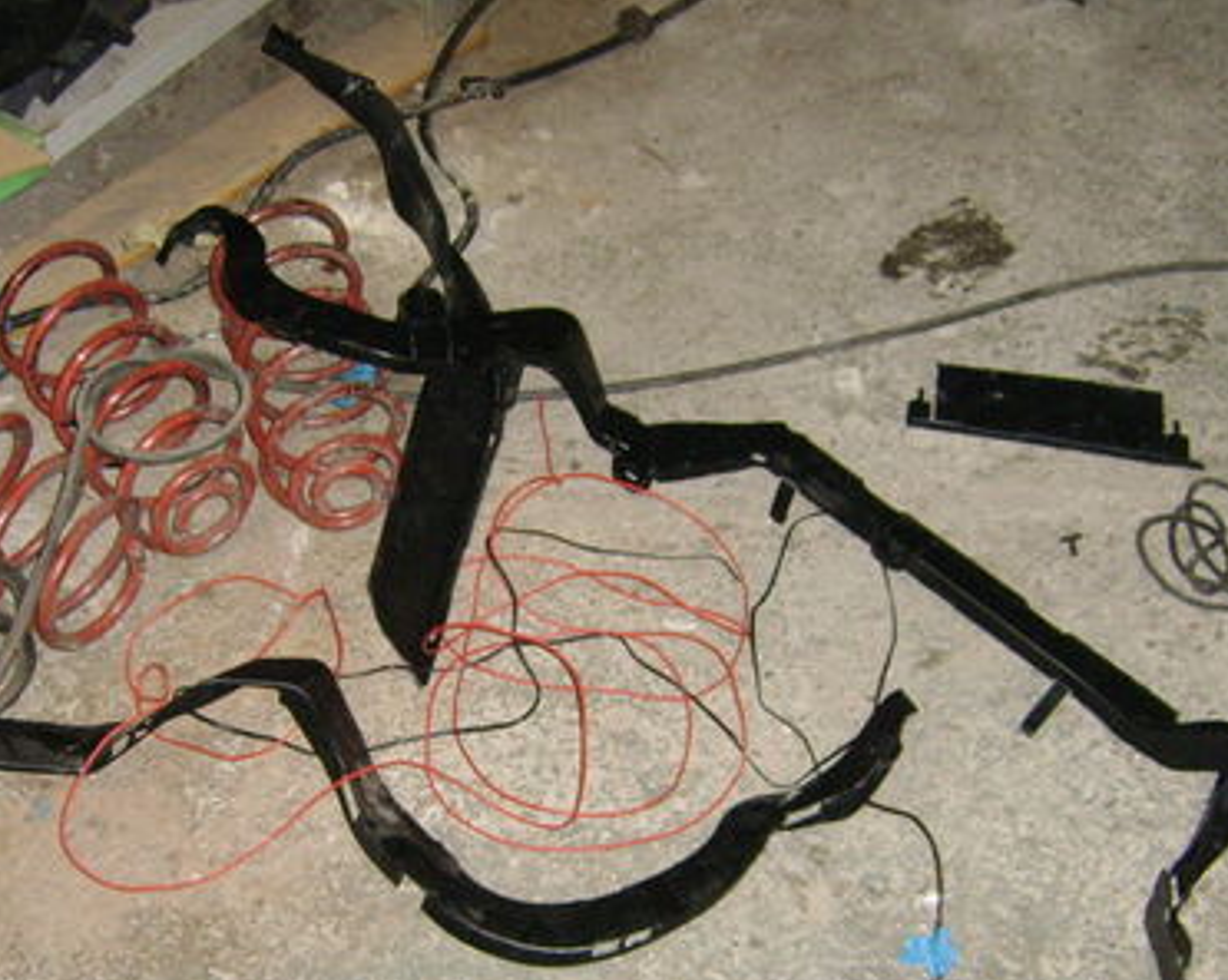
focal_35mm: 59
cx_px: 473
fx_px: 2142
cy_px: 659
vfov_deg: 25.6
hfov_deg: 31.9
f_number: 2.8
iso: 218
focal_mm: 5.95
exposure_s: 1/30
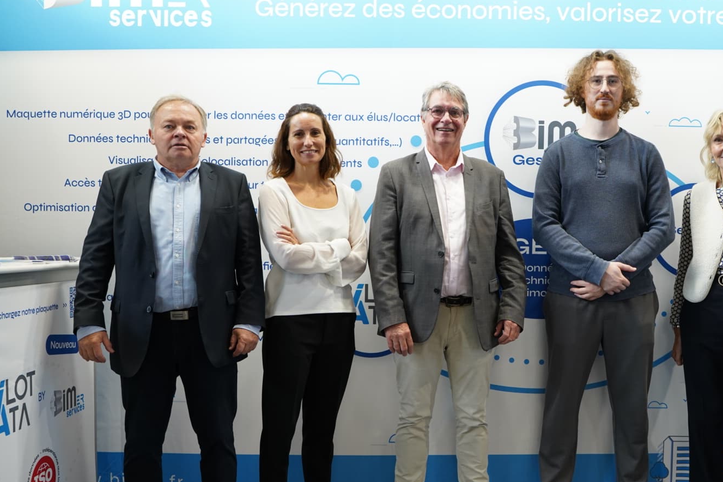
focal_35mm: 39
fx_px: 783
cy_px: 287
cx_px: 438
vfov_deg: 34.1
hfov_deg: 49.2
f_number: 3.5
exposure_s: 1/200
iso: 1600
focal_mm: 32
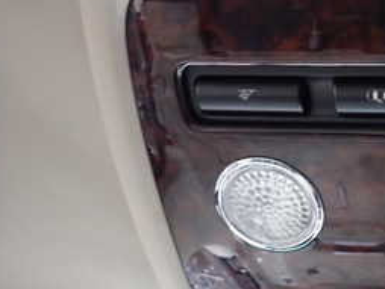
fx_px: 657
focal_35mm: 59
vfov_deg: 24.9
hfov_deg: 29.1
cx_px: 438
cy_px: 147
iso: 800
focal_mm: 4.5
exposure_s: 1/30
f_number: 2
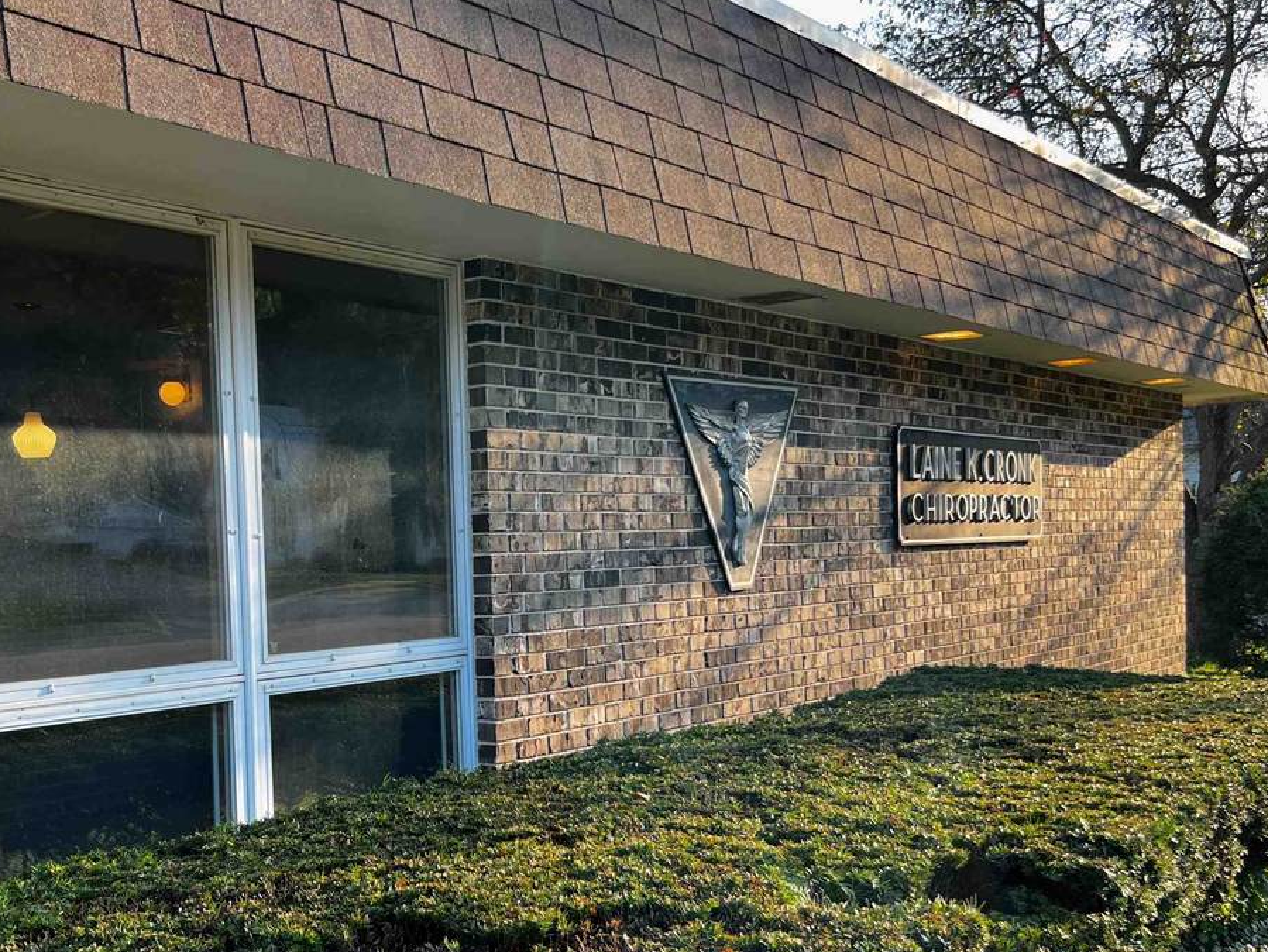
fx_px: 1356
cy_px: 582
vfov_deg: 38.5
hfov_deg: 49.4
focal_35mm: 37
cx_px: 439
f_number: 1.5
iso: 50
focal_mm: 5.7
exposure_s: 1/439
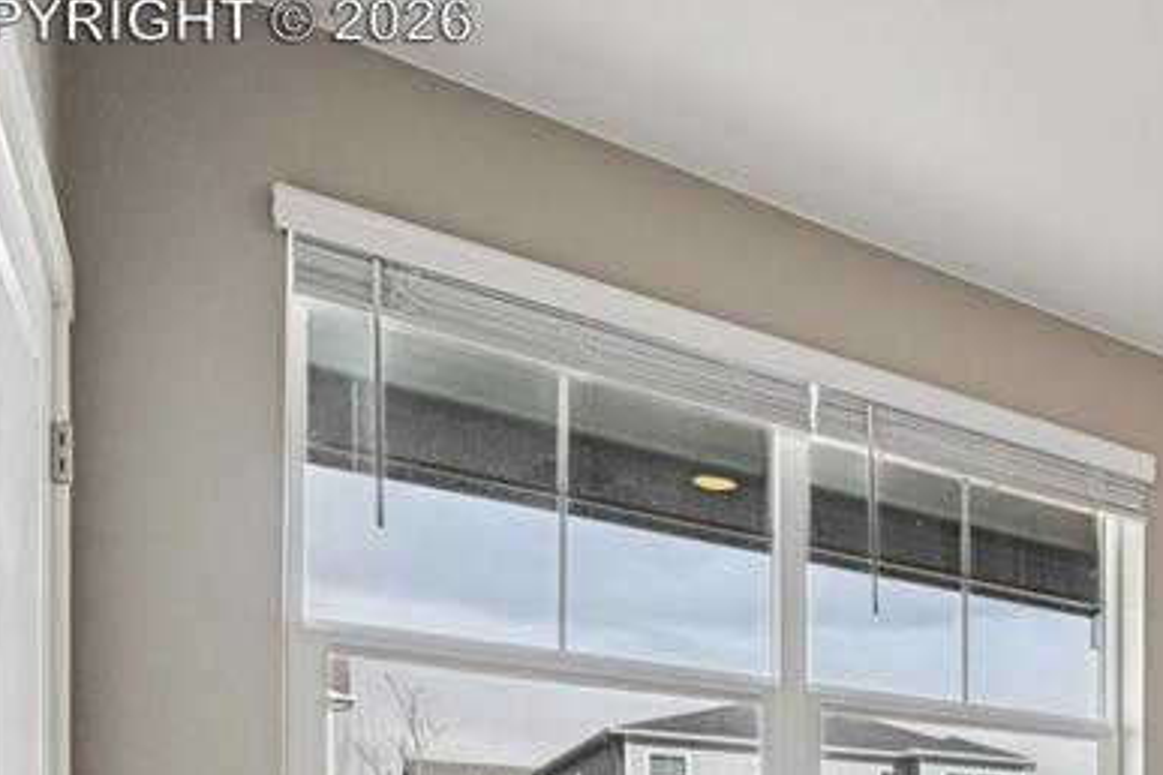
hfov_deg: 37.7
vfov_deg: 31.0
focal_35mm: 37
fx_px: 1195
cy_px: 901
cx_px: 1421
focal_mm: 14
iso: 110
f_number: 8
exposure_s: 1/15
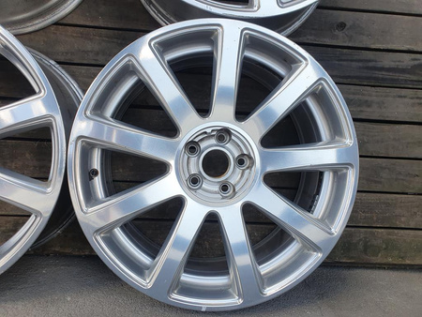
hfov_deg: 67.3
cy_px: 158
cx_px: 211
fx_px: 317
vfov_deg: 53.1
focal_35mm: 26
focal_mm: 4.32
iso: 50
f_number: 2.4
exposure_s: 1/303
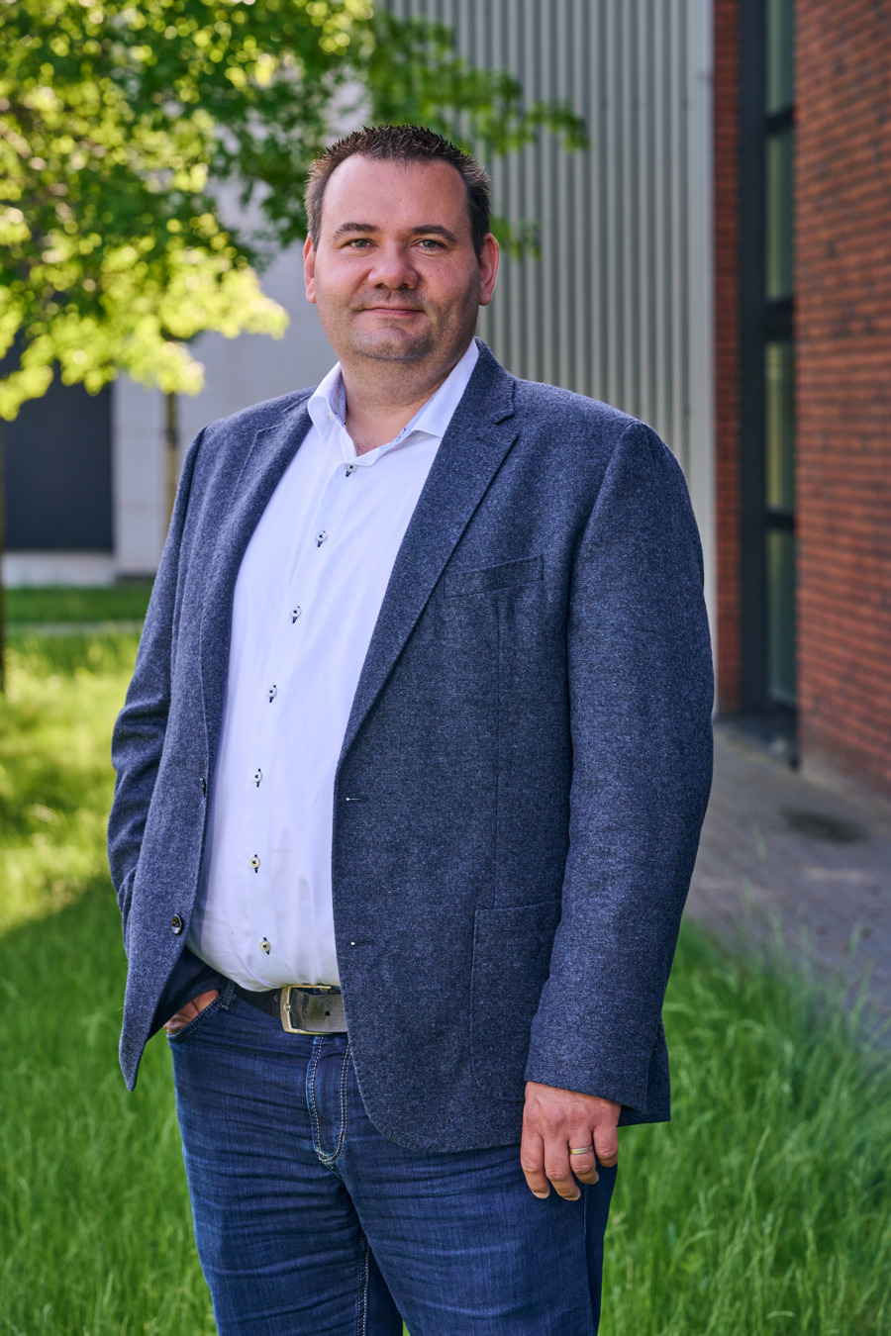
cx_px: 446
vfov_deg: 16.8
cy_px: 668
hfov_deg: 11.2
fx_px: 4529
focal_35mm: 122
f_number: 7.1
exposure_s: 1/200
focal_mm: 122
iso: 320
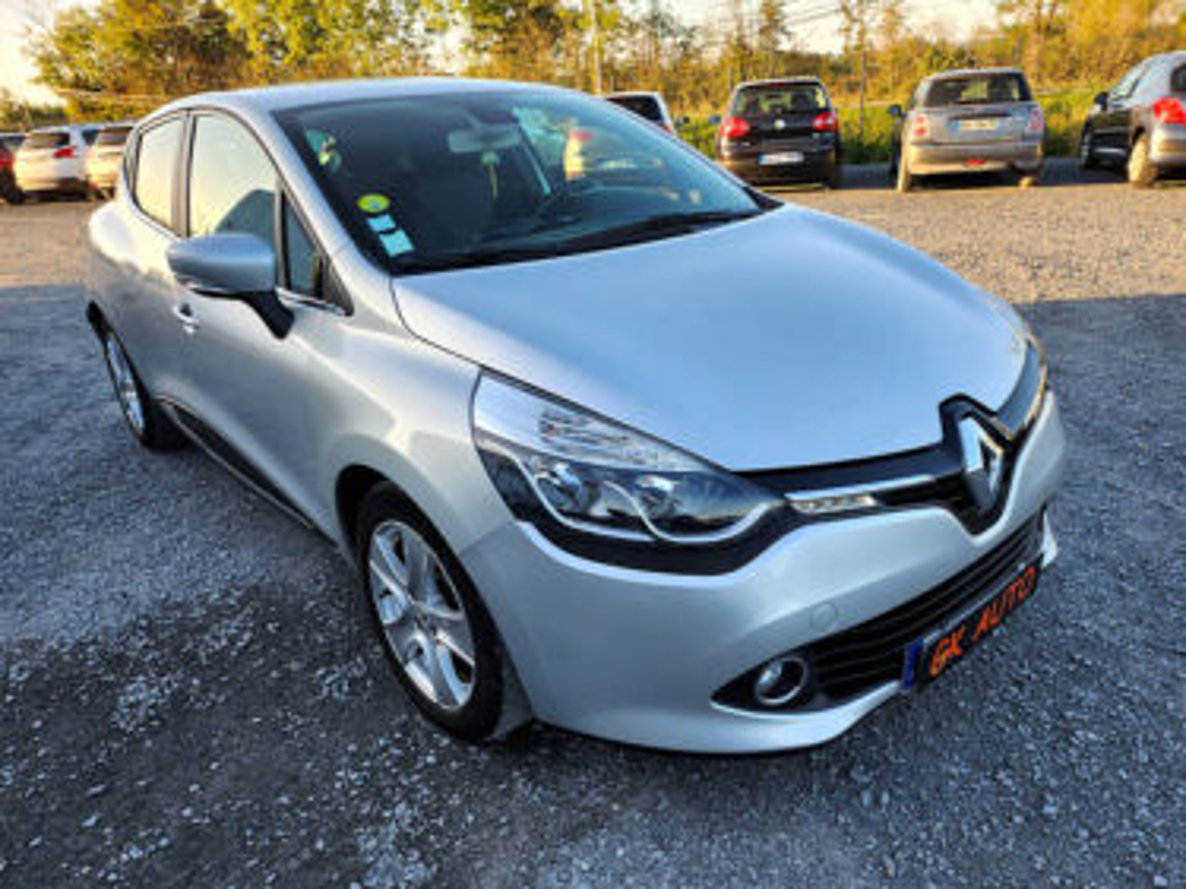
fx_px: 822
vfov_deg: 56.8
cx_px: 593
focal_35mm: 24
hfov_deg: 71.6
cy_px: 444
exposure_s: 1/355
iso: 50
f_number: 1.8
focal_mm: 5
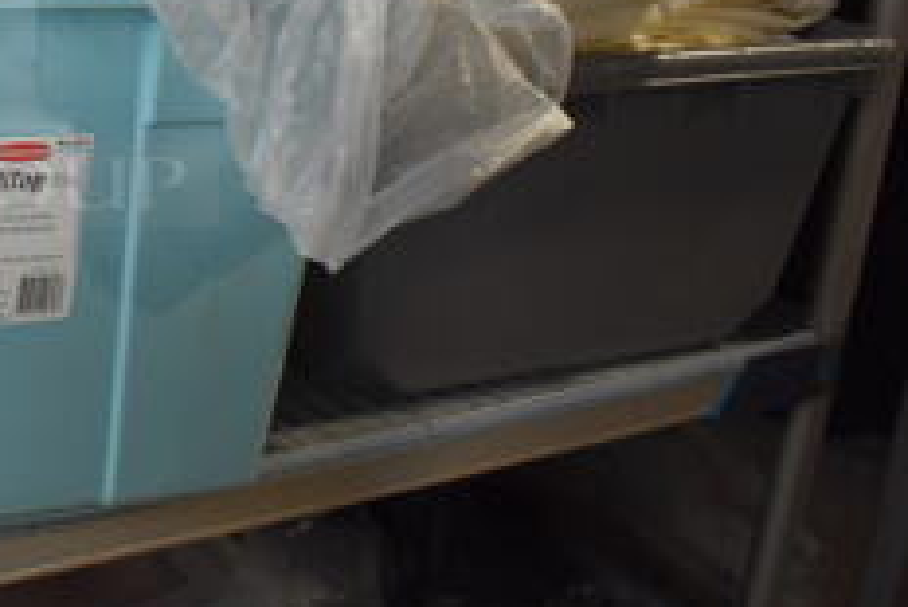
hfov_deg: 25.2
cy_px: 20
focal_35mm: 71
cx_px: -215
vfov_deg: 18.8
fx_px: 1792
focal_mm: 18
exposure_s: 1/125
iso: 1100
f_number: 3.5
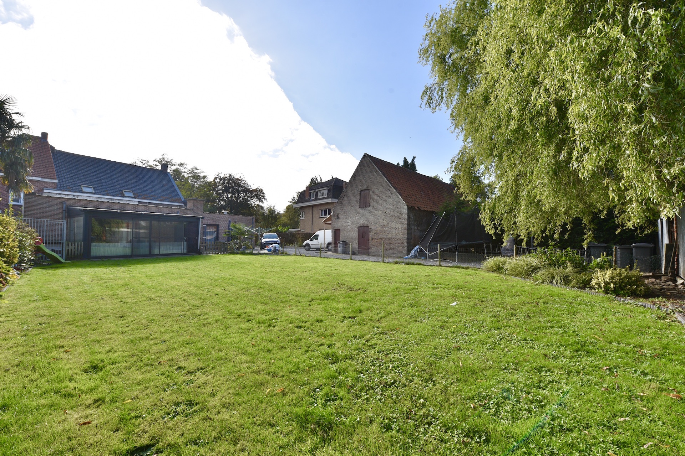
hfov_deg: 104.3
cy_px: 228
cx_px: 342
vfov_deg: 81.2
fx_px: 266
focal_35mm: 14
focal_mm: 14
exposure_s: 1/320
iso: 200
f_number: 9
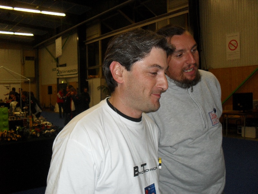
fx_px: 261
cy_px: 97
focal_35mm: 35
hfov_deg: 52.6
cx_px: 129
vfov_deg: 40.7
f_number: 3.2
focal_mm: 6.3
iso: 200
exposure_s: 1/45
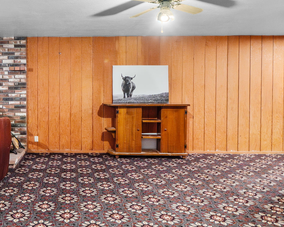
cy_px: 90
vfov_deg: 46.8
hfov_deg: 52.8
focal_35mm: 31
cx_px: 50
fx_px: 261
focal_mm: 10
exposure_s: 1/13
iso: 2000
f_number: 6.3
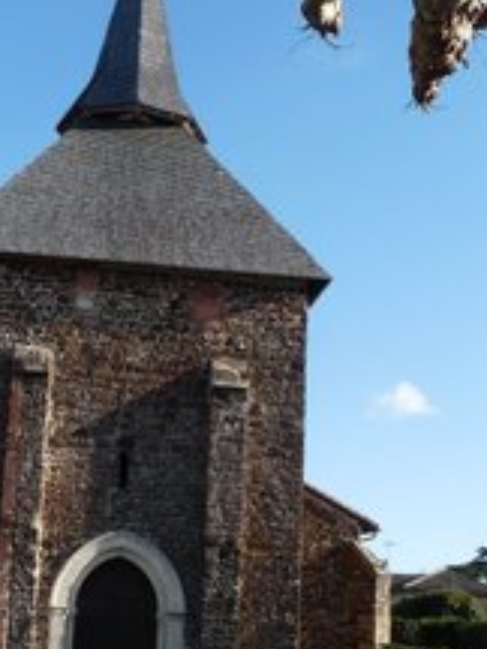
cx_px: 201
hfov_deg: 24.4
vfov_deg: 31.9
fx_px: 1125
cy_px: 430
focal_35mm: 60
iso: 100
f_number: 5.6
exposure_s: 1/200
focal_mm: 4.8
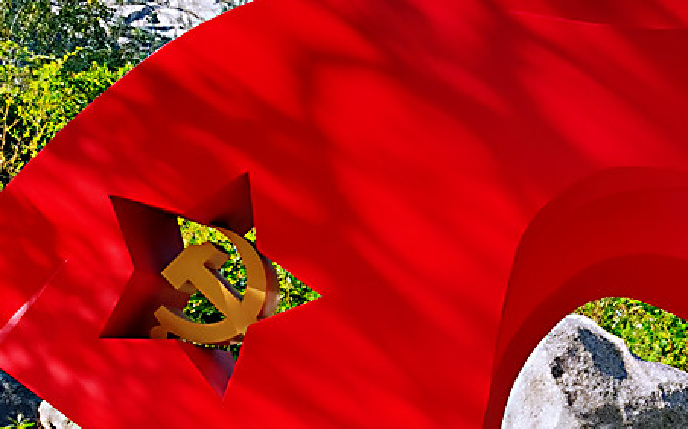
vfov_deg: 16.6
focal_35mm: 76
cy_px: 469
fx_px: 1424
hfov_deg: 26.6
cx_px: 565
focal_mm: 5.56
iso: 50
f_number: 1.6
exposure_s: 1/2336
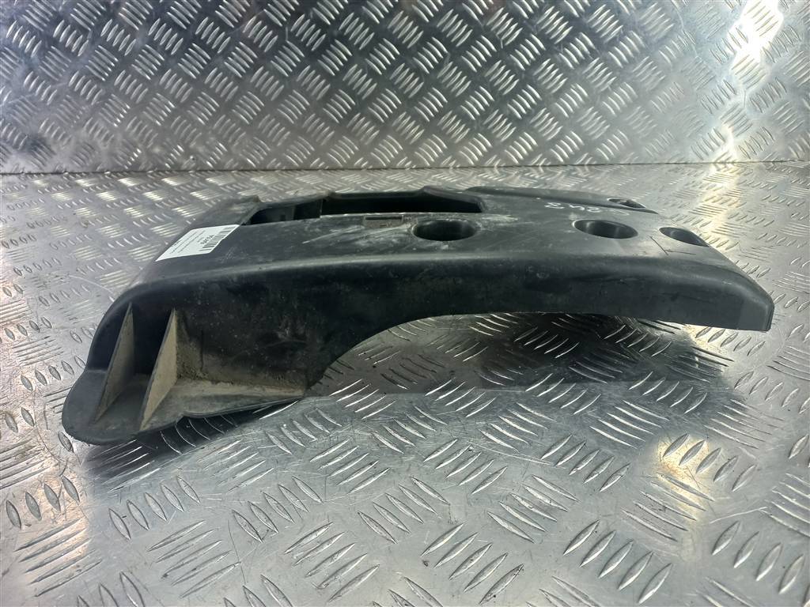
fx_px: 585
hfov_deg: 69.4
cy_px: 304
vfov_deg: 54.9
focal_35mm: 25
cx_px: 405
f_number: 1.8
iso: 64
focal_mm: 4.6
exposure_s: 1/50
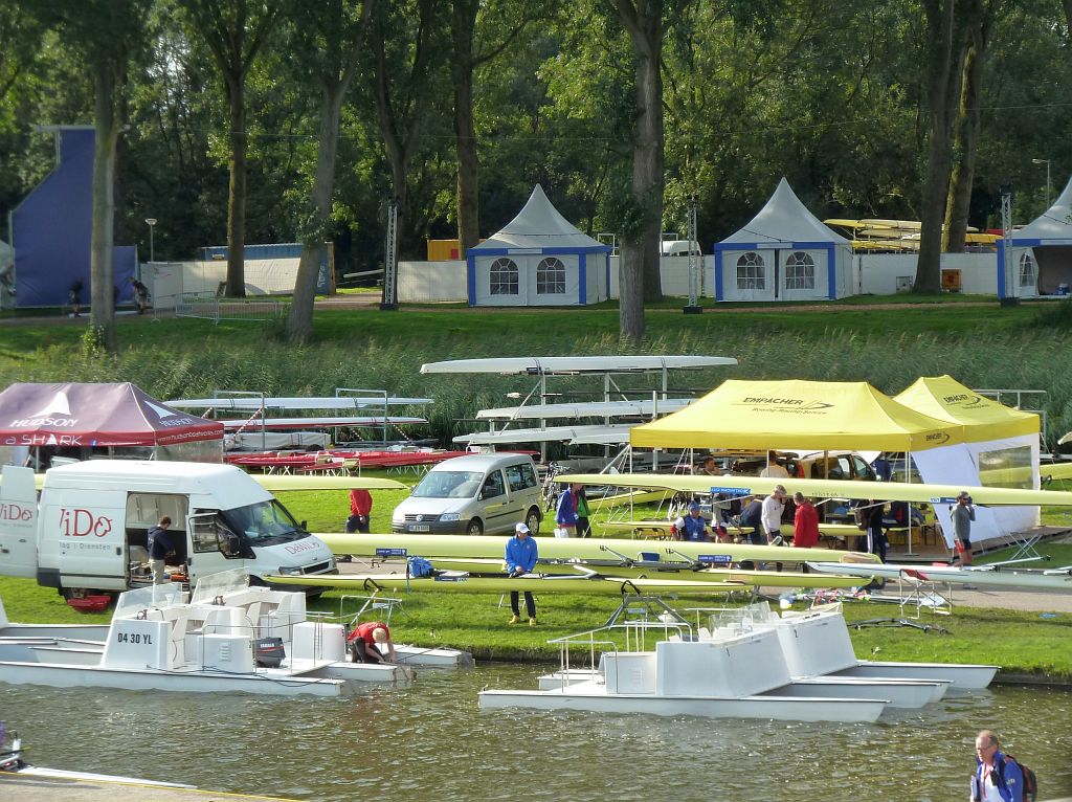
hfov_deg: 16.6
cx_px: 536
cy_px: 401
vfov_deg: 12.4
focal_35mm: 119
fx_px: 3682
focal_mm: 19.5
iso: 125
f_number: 4.4
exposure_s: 1/200
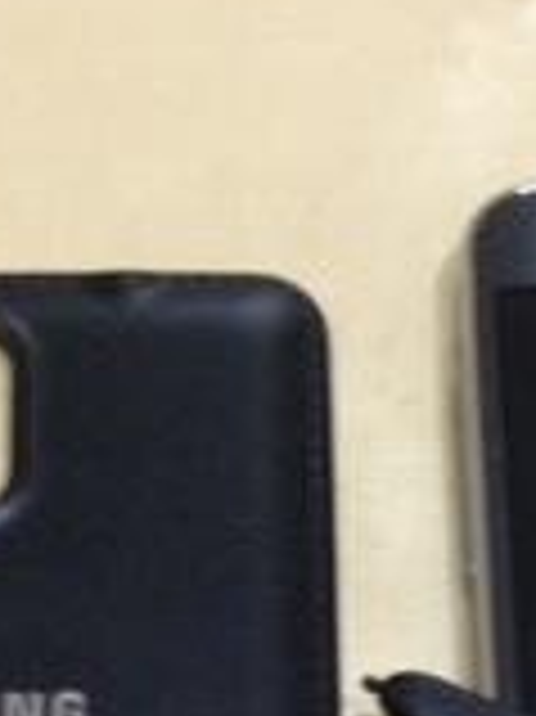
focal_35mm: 133
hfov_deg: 11.1
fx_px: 2750
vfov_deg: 14.2
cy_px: 946
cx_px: 441
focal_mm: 4.12
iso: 250
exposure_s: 1/20
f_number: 2.4
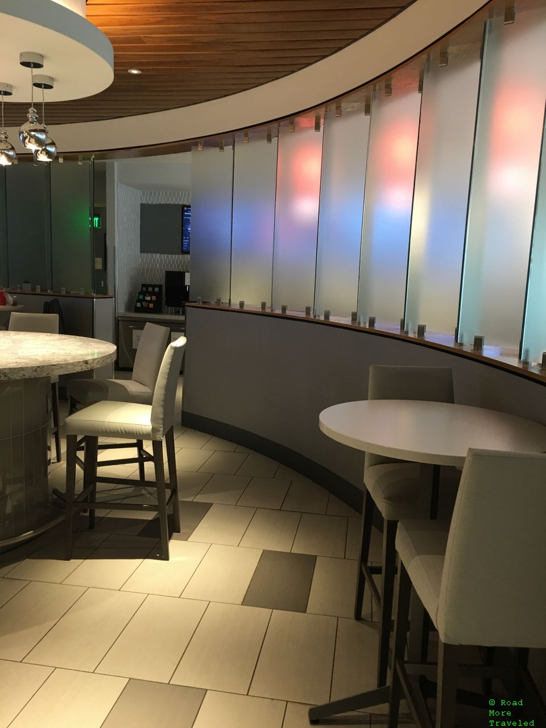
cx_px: 273
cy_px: 364
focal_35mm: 29
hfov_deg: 48.2
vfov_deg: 61.7
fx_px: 610
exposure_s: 1/15
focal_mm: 4.15
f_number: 2.2
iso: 50
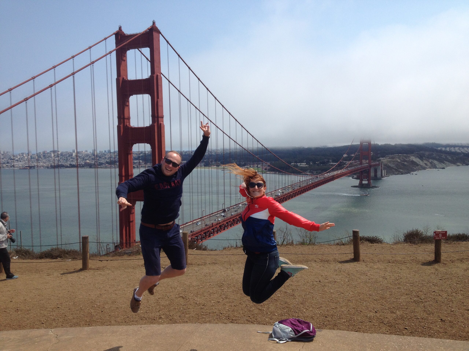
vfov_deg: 40.7
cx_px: 234
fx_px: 474
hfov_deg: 52.6
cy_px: 176
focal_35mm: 35
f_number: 2.4
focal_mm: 4.28
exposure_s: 1/3067
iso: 50
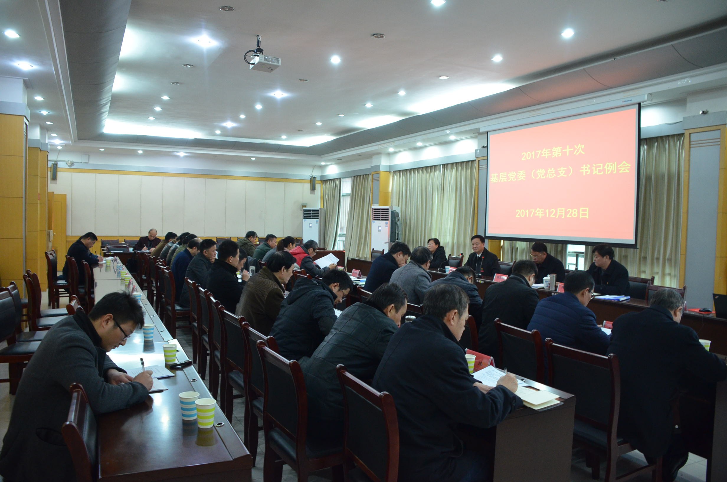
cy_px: 241
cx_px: 364
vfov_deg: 47.7
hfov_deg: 67.5
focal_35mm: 27
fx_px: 544
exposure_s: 1/25
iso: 1600
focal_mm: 18
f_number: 3.5
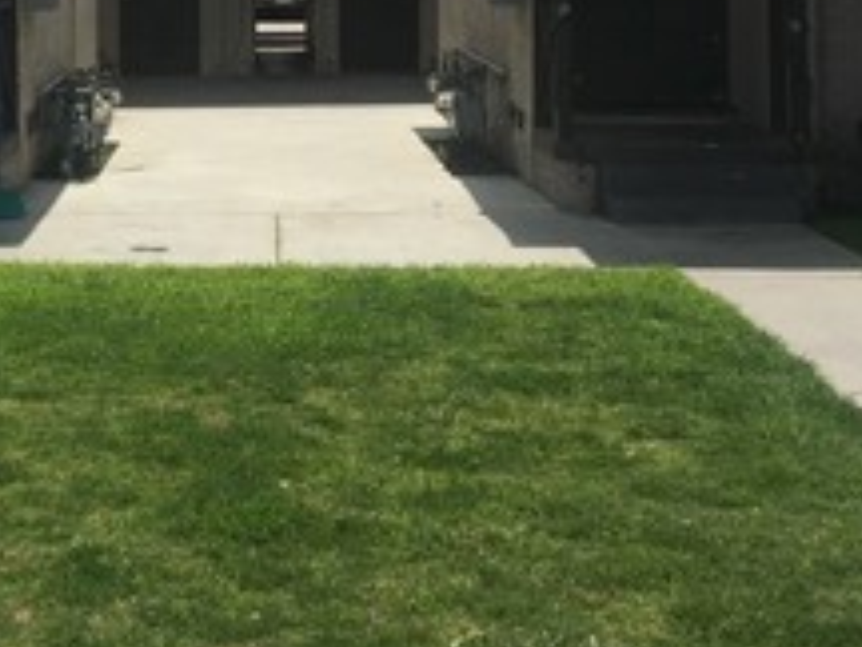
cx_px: 176
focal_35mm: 86
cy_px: -64
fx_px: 2142
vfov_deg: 16.6
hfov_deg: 22.5
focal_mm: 4.15
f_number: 2.2
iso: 25
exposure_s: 1/2653
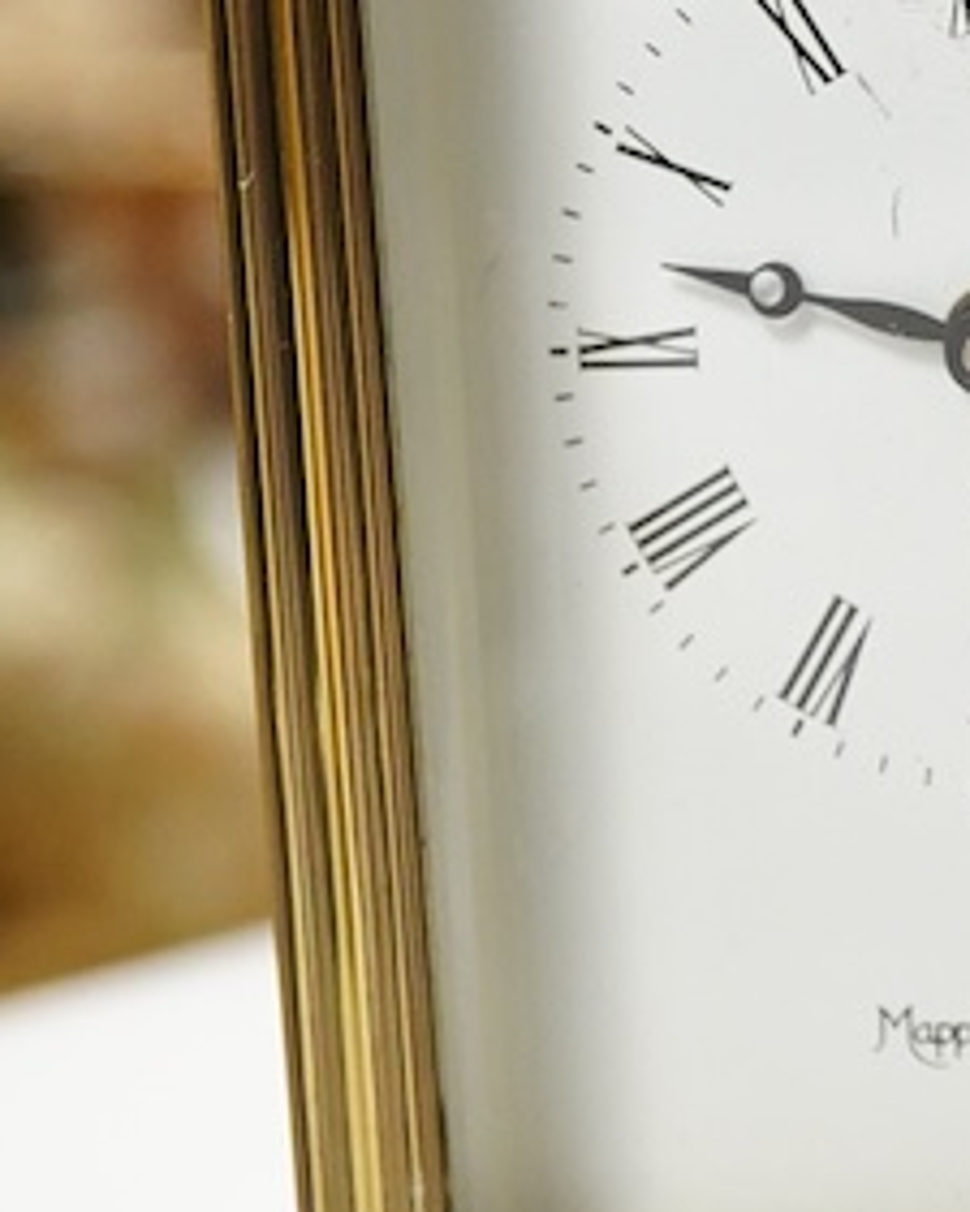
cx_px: 992
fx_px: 6061
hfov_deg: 9.1
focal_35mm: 169
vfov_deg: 11.4
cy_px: 390
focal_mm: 30
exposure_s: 1/320
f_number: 3.5
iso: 2500
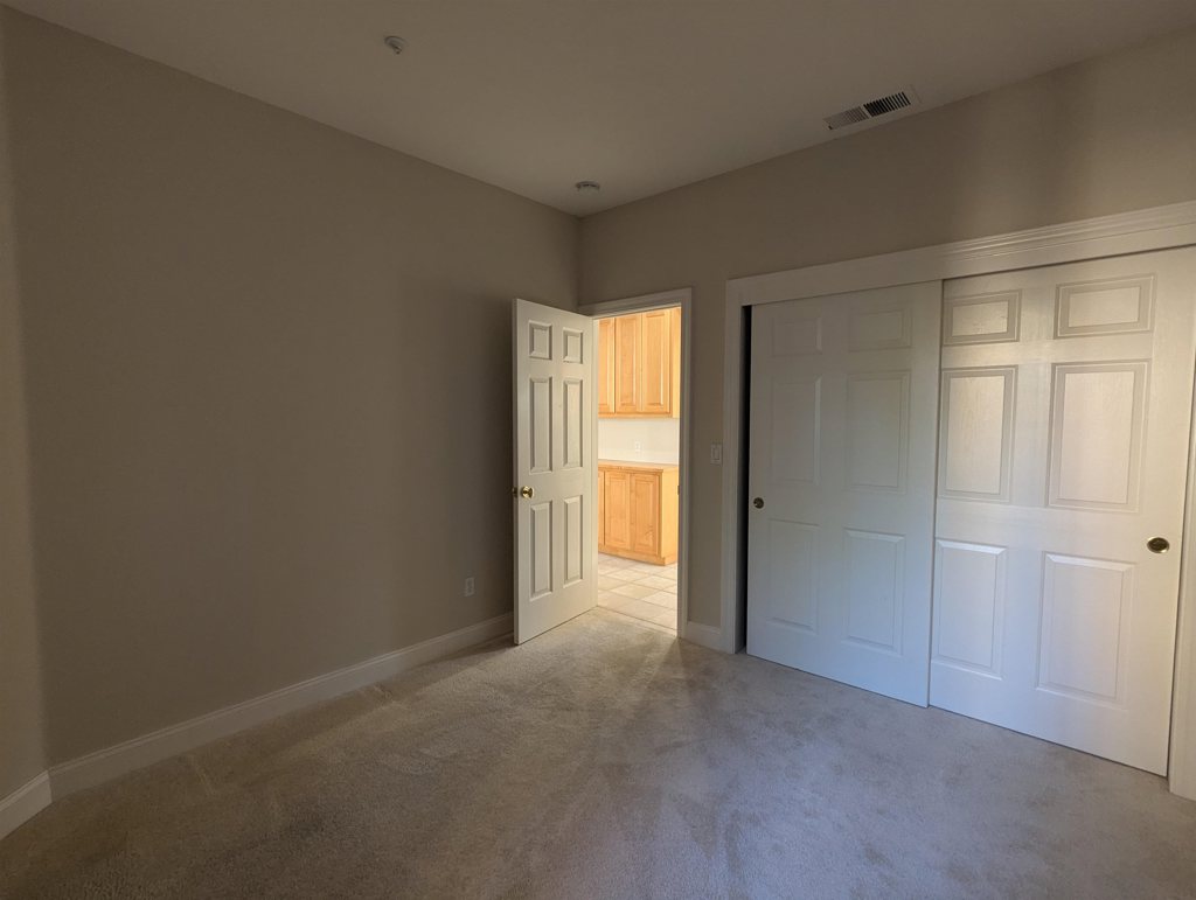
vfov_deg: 78.2
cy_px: 450
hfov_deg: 94.4
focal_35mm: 16
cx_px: 598
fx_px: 554
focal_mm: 2.35
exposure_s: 1/30
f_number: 2.2
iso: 155
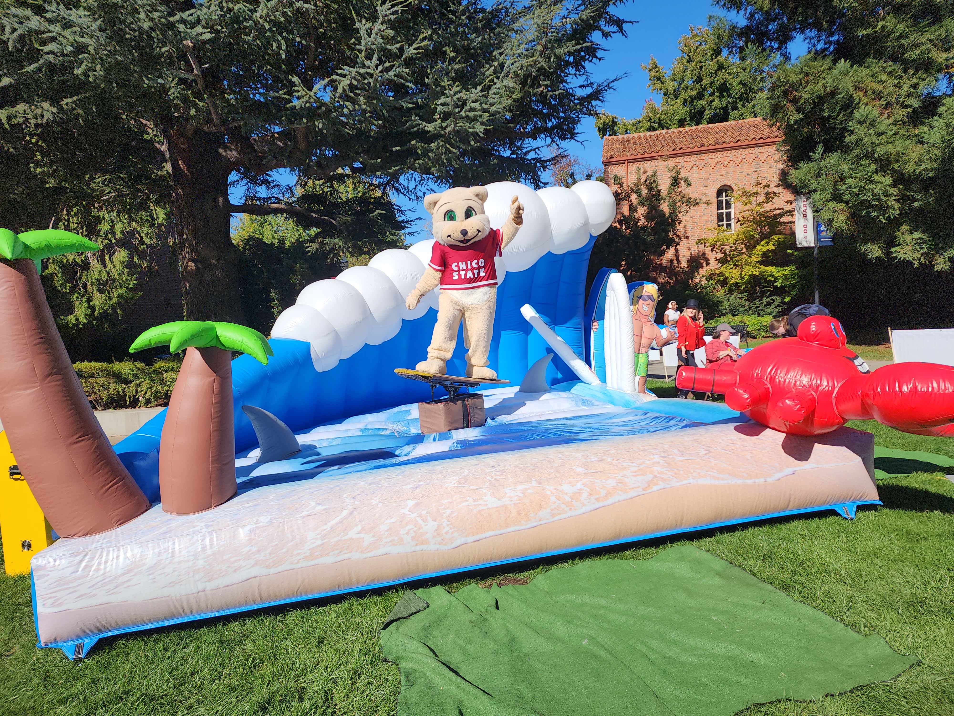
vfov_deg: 58.9
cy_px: 358
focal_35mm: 23
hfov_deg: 73.9
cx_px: 477
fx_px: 634
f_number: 1.8
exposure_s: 1/1406
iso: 12
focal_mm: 6.4
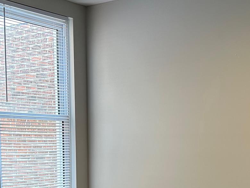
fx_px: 455
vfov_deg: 22.3
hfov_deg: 30.6
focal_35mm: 63
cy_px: 195
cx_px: 149
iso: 100
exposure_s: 1/144
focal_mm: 6.86
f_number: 1.78
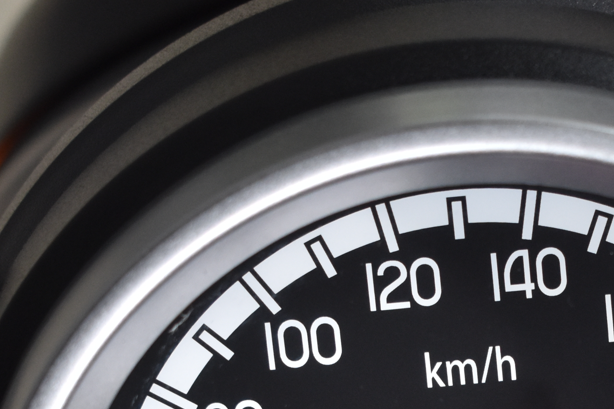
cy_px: 552
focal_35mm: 172
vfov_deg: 7.9
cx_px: 572
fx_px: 2933
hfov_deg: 11.9
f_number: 5
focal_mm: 40
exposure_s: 1/60
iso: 800
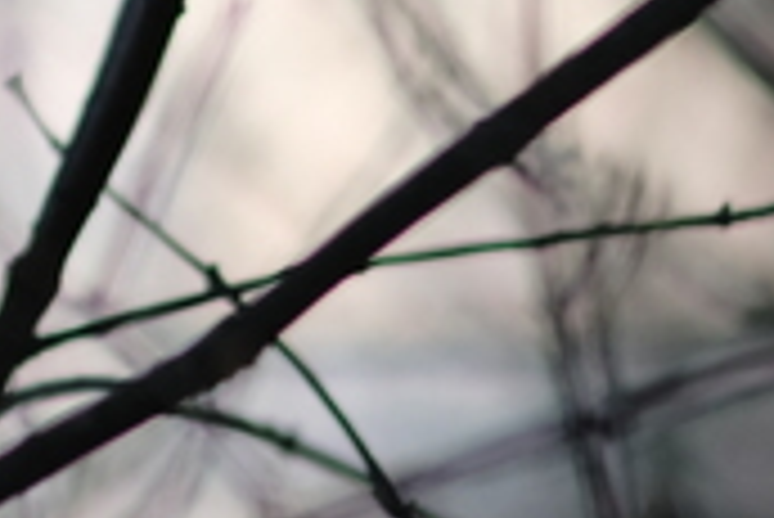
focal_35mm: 760
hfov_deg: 2.7
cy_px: 403
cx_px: 1202
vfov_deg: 1.8
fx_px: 16353
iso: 320
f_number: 3.6
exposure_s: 1/900
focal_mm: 85
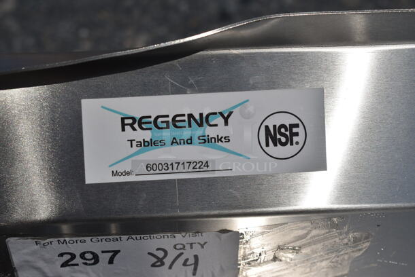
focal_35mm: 82
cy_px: 138
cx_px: 208
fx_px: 952
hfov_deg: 24.6
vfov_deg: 16.6
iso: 100
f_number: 8
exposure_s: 1/2000
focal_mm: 55
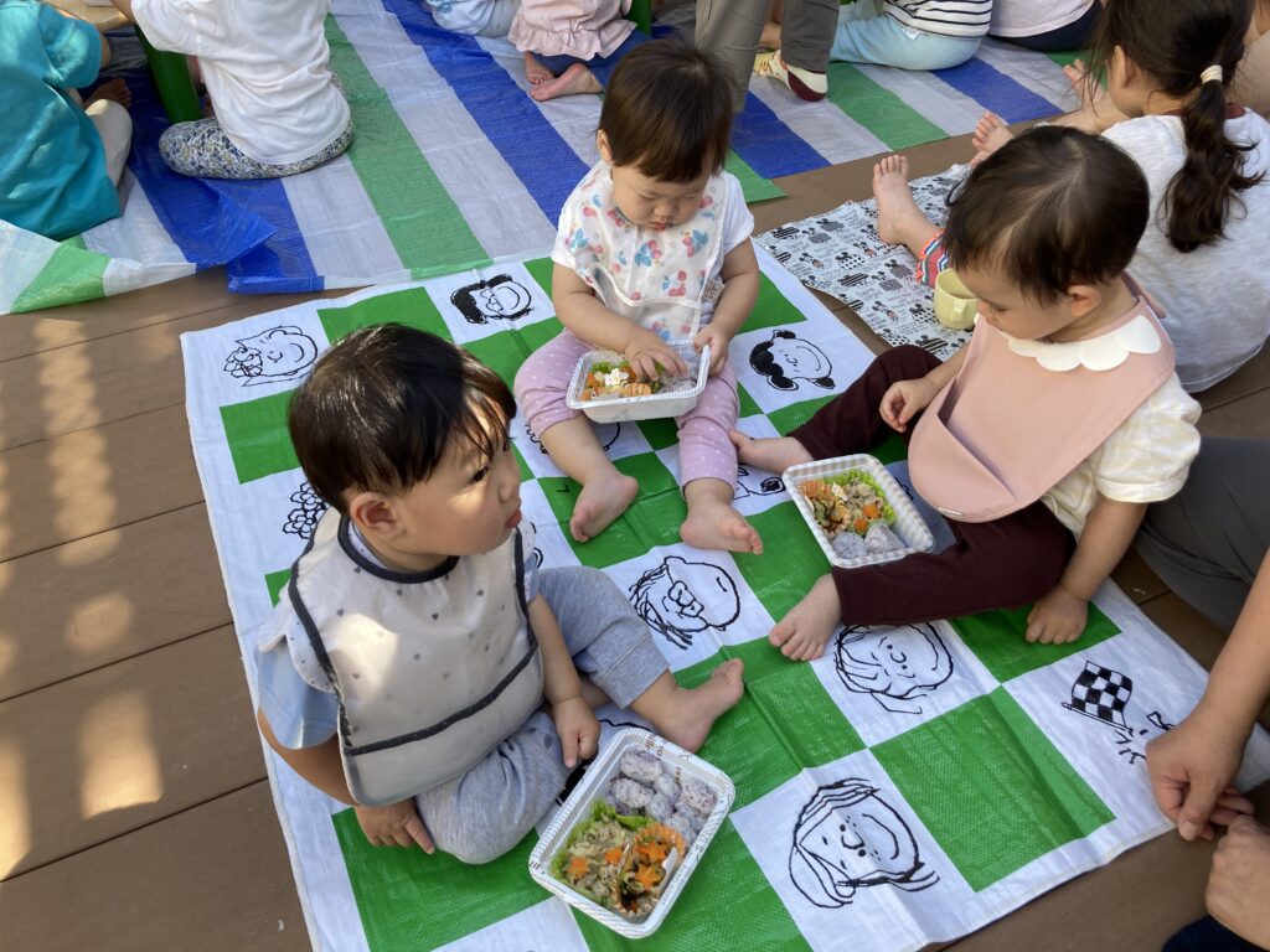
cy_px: 476
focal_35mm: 28
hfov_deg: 63.4
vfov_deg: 49.7
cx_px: 635
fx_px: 1027
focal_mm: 3.99
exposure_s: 1/197
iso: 20
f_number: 1.8
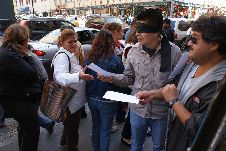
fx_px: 169
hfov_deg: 67.4
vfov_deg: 47.9
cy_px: 76
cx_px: 113
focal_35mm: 27
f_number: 5.6
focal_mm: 18
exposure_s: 1/50
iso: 100
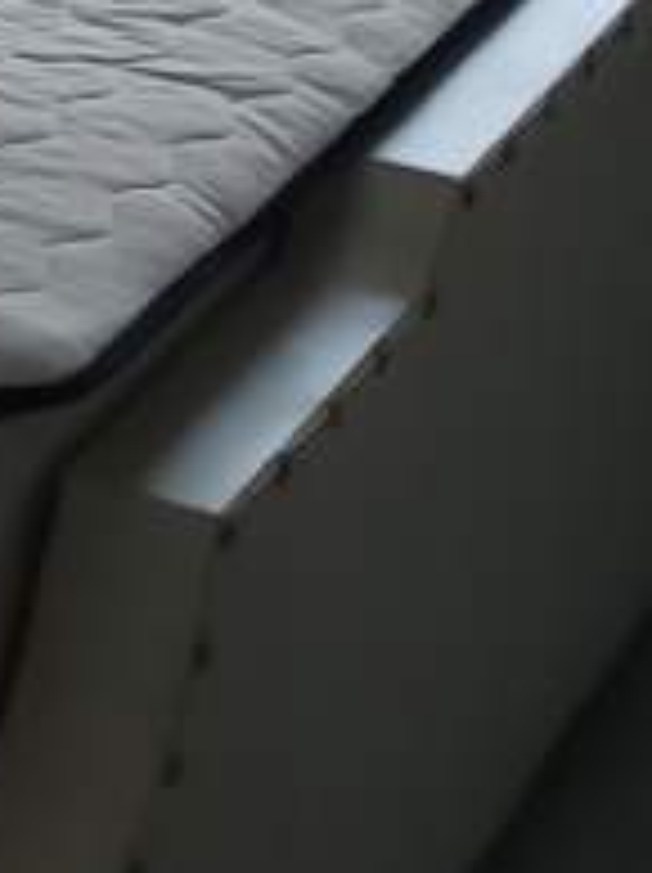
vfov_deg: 13.4
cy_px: -700
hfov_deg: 10.3
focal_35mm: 132
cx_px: -643
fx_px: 3322
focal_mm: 5.31
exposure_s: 1/50
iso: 1041
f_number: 1.7
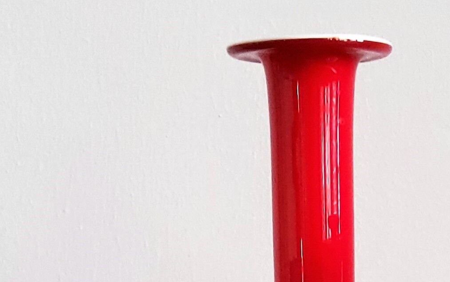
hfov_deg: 20.3
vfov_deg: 12.6
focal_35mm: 100
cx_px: 428
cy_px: 387
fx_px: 1227
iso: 250
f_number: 2
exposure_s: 1/25
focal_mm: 3.08
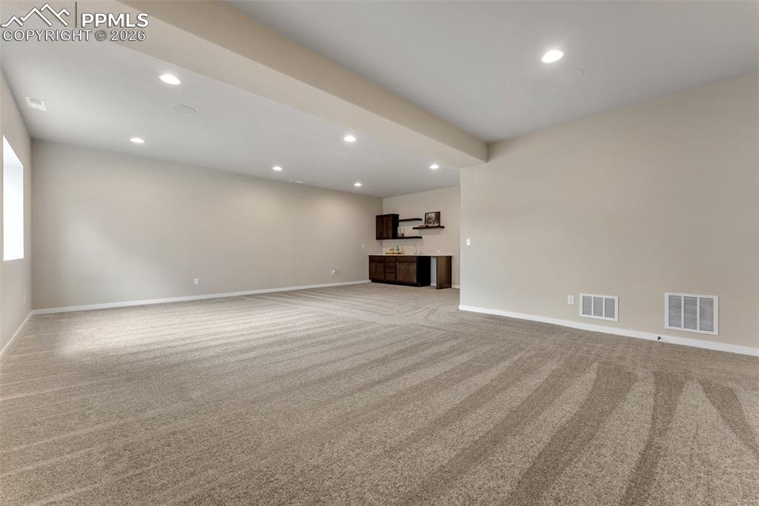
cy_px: 253
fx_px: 295
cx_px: 380
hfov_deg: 104.2
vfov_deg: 81.2
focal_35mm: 14
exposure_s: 1/1.25
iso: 100
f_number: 9
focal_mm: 14
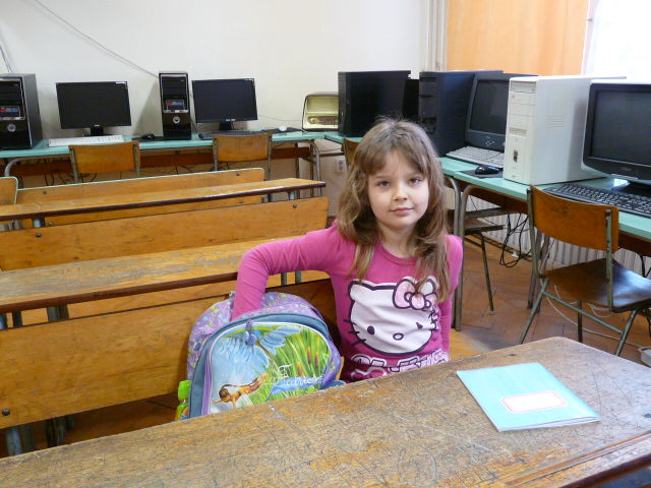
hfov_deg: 60.0
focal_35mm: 30
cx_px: 326
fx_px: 564
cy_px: 244
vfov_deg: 46.8
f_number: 2.8
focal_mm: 4.8
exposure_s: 1/25
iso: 400
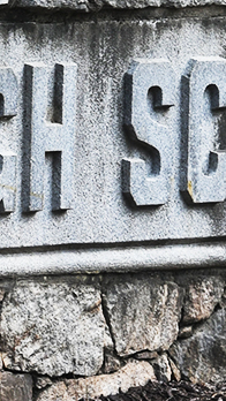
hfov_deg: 1.3
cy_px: 334
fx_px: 10100
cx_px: -204
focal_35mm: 949
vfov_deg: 2.3
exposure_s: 1/500
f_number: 6.3
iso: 200
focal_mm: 175
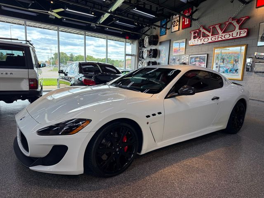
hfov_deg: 71.6
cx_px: 132
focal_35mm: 24
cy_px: 99
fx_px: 183
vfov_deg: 56.8
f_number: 1.78
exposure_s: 1/459
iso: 100
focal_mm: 6.76
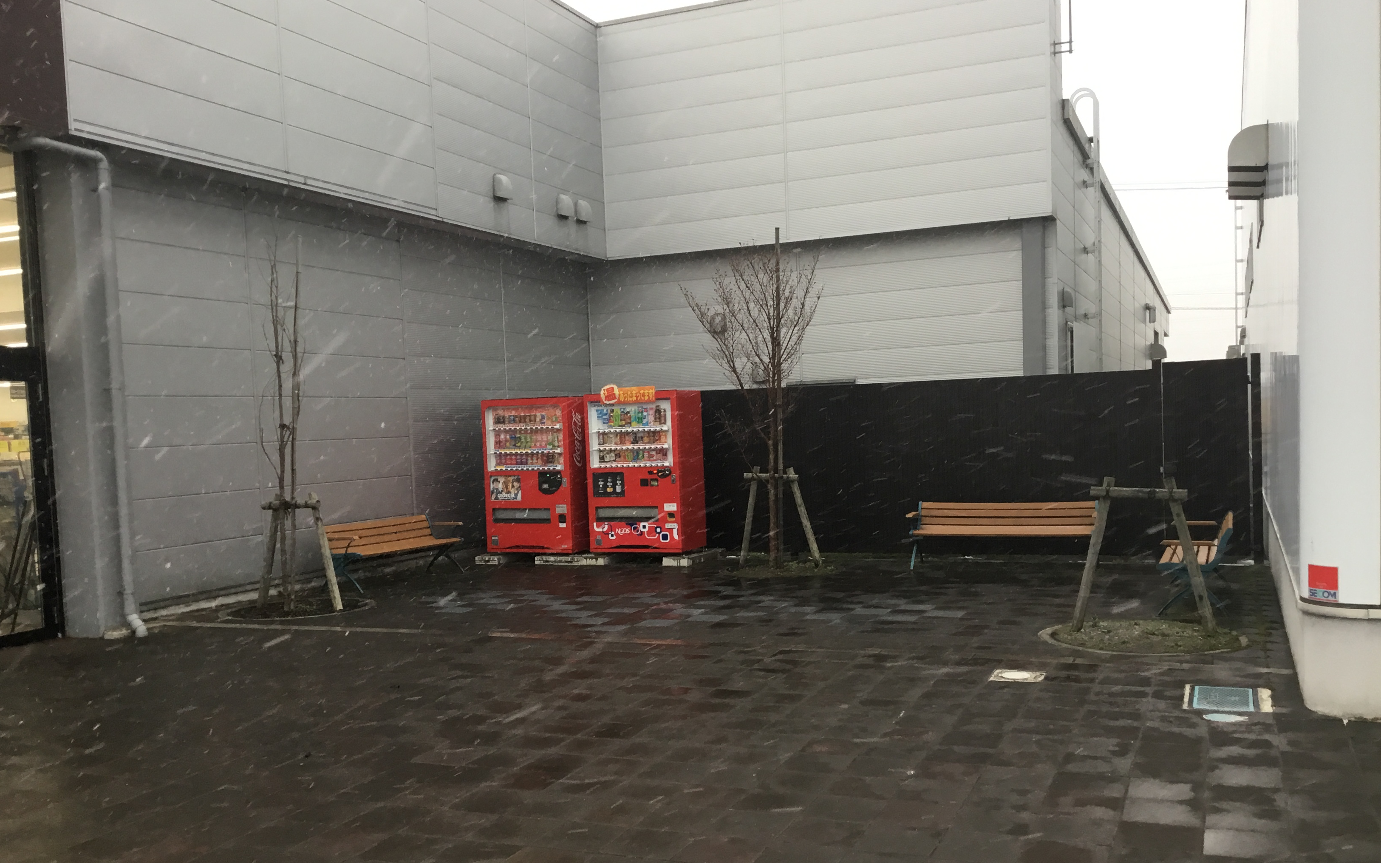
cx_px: 692
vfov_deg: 38.2
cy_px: 495
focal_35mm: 33
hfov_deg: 58.1
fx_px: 1242
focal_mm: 3.3
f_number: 2.4
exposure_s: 1/40
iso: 32
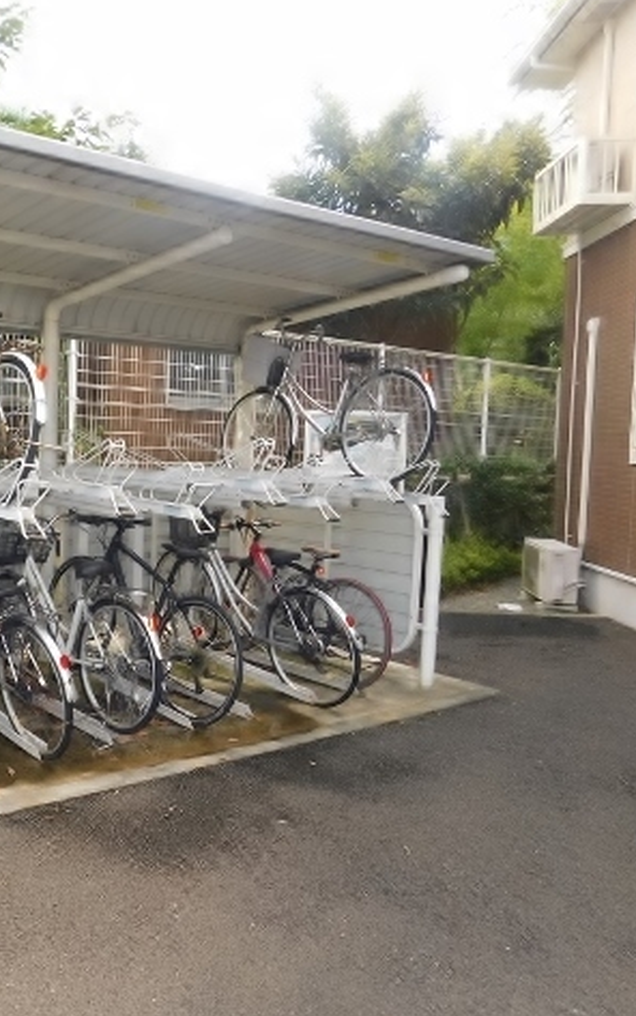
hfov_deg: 36.8
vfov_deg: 58.1
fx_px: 914
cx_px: 110
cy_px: 503
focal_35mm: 33
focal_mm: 4
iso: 125
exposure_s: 1/250
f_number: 3
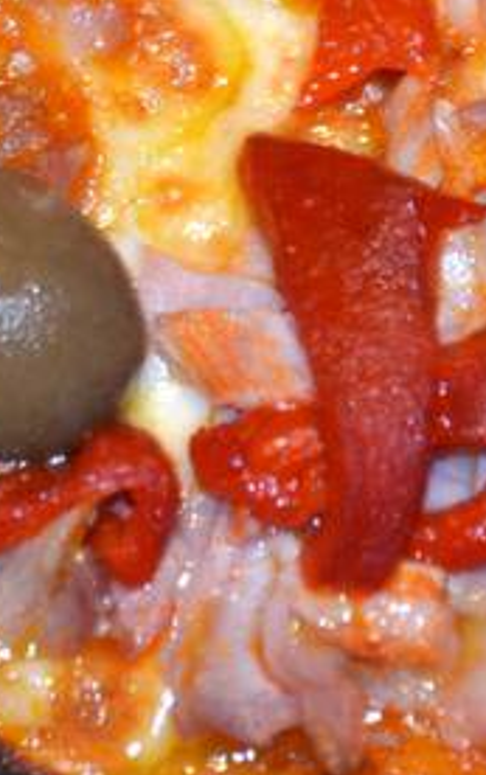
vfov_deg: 4.5
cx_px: -65
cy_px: -56
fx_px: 9813
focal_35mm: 464
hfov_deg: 2.8
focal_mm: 70
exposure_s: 1/30
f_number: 5.6
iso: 200
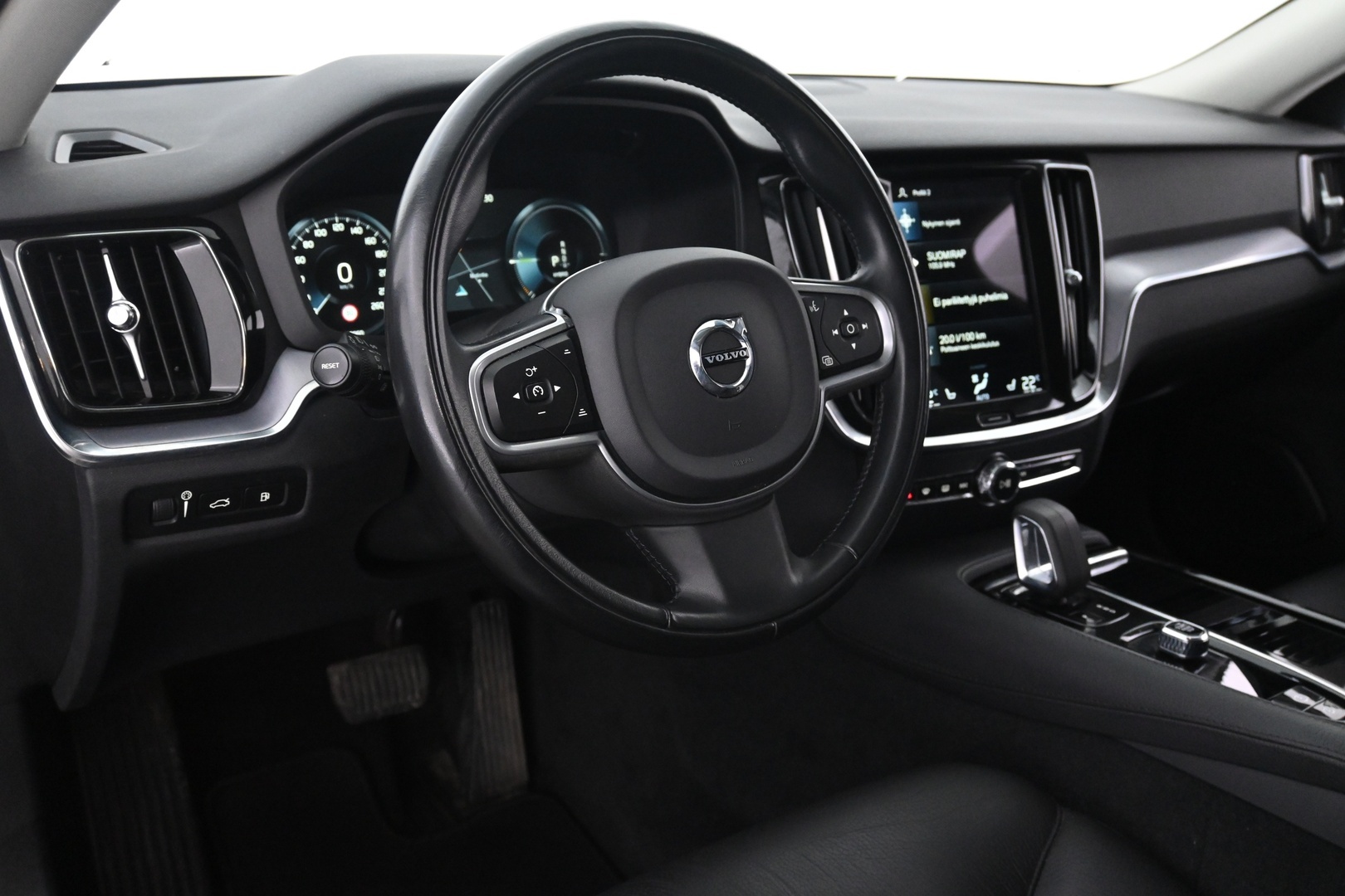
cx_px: 672
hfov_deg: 57.2
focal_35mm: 33
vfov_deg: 40.0
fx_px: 1233
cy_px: 448
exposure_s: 1/40
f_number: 4
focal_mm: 22
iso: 3600
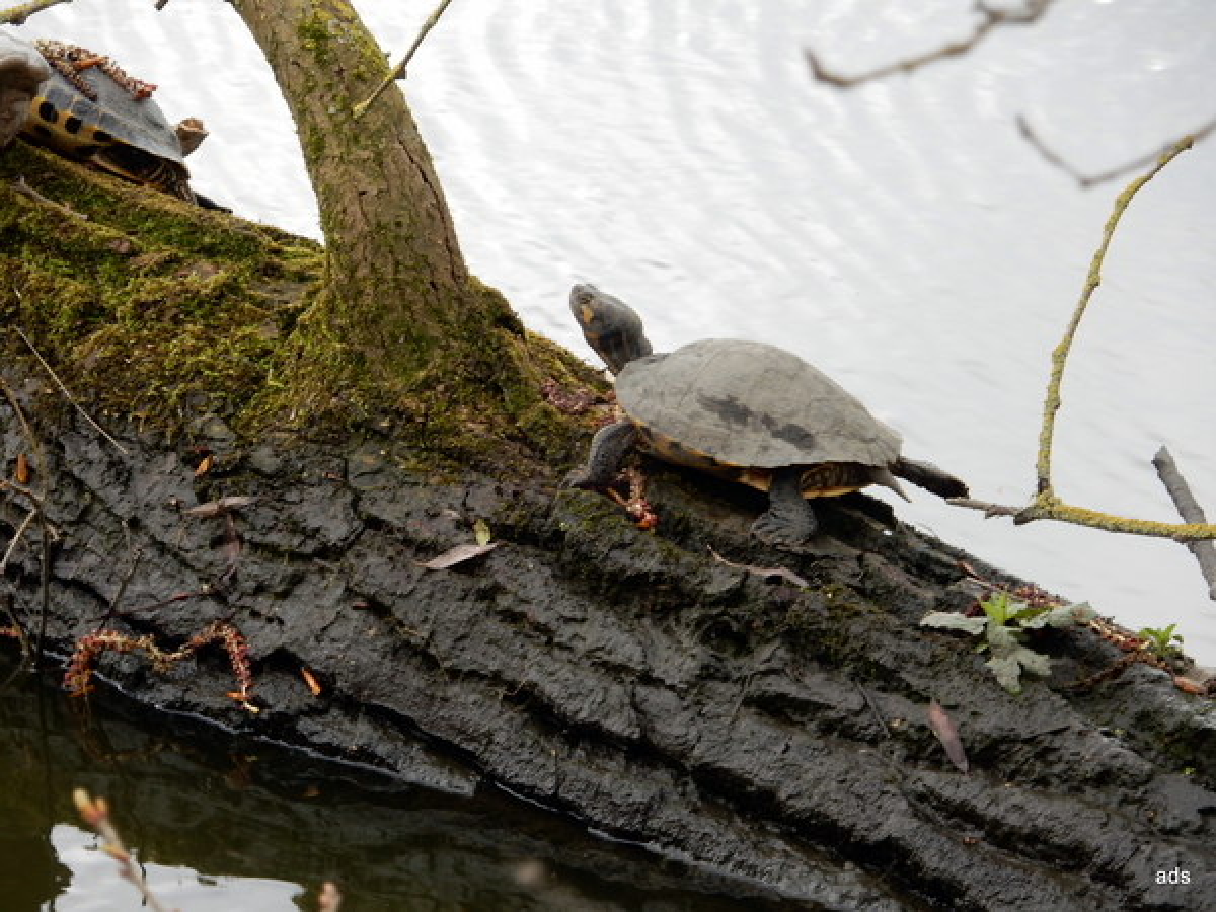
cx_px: 608
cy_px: 456
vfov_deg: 4.6
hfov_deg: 6.2
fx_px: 11276
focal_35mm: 321
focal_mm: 57.3
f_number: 6.3
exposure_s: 1/50
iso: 125
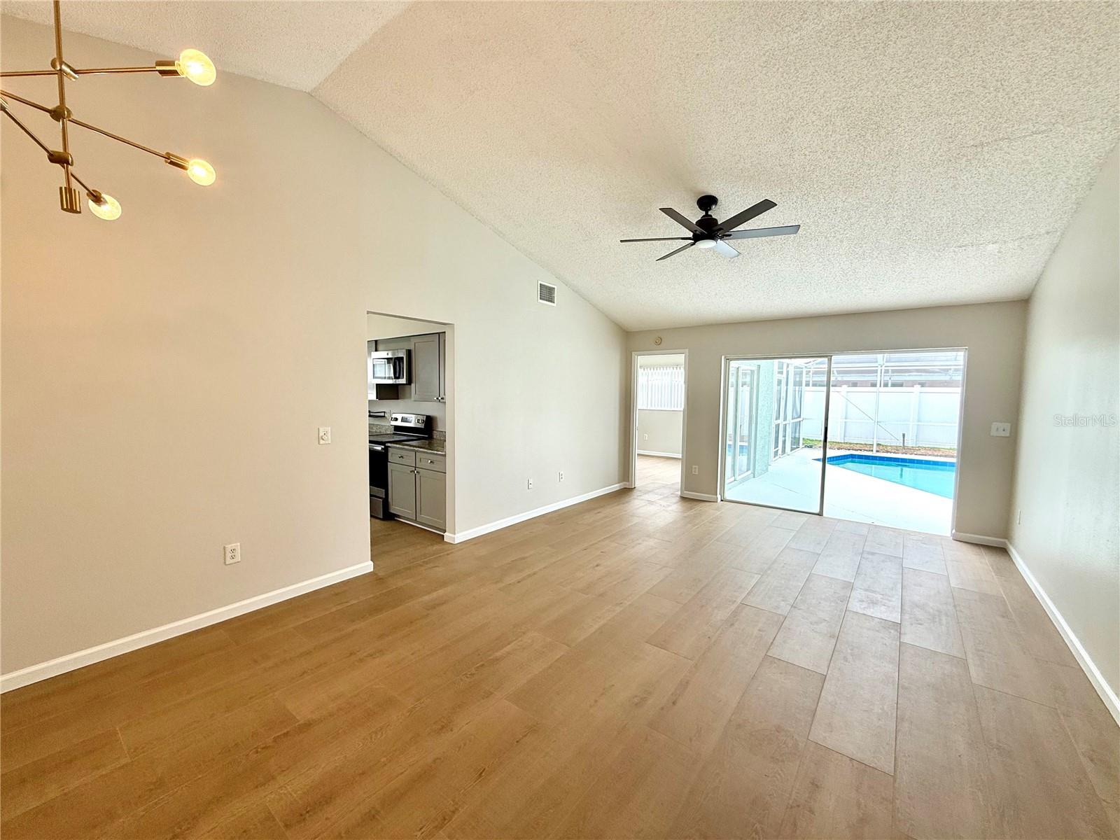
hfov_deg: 102.1
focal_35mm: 14
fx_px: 453
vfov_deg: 85.7
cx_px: 560
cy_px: 420
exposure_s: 1/120
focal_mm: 2.22
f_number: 2.2
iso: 64
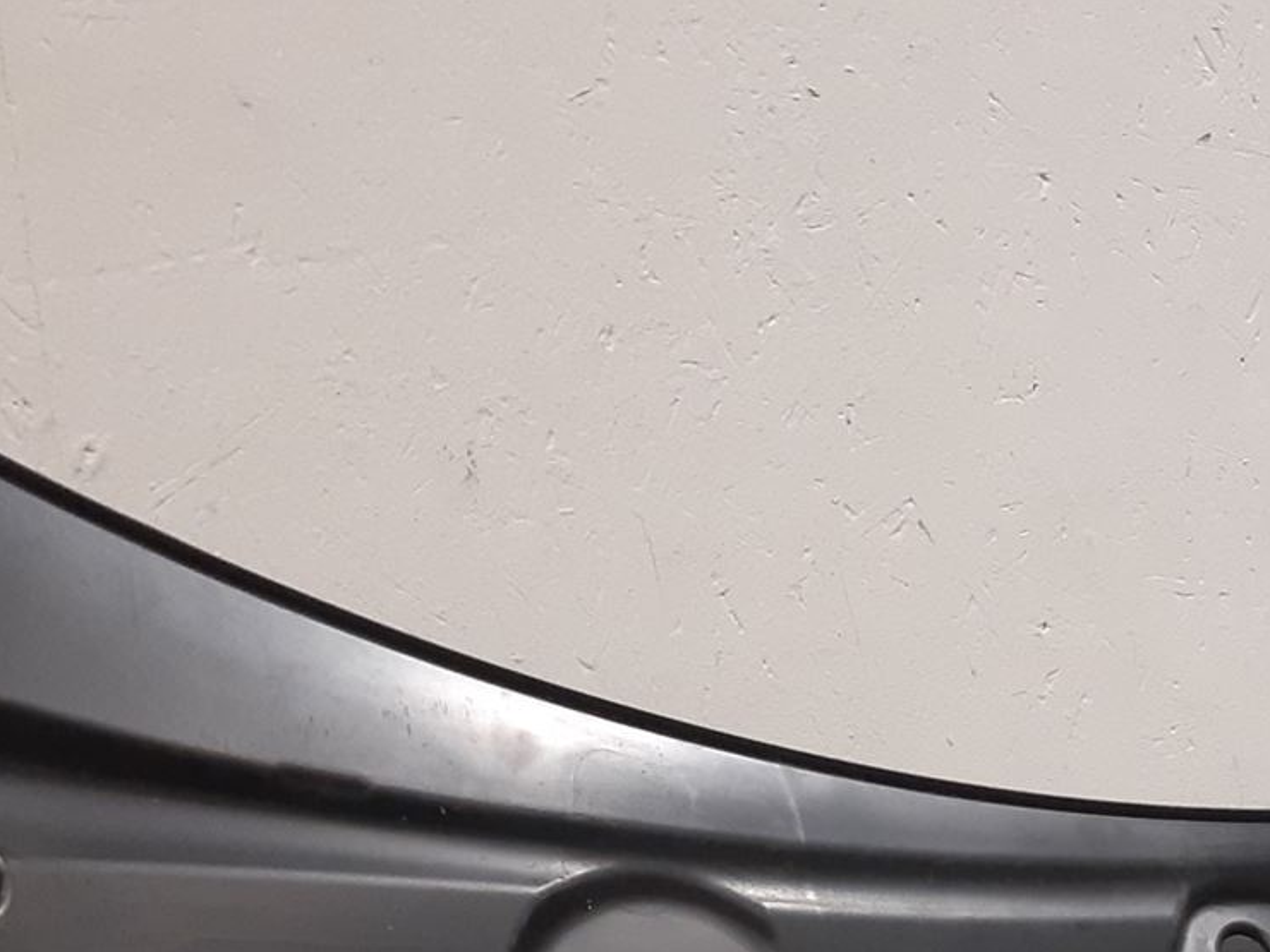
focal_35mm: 72
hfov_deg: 26.4
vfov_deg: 19.7
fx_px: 2642
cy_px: 1012
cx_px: 1054
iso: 200
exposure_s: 1/50
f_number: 1.7
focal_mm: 3.93
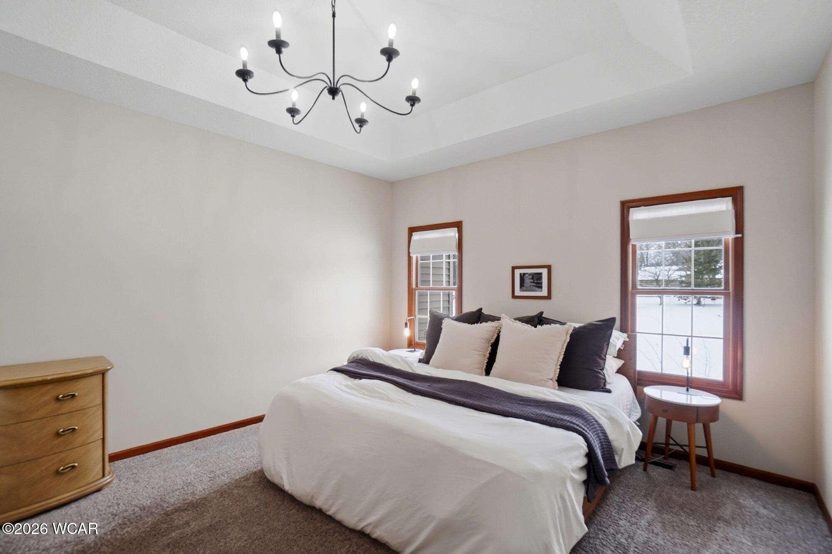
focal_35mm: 15
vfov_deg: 77.3
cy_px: 277
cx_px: 416
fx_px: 347
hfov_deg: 100.4
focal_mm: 10
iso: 125
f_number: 5.6
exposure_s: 1/350
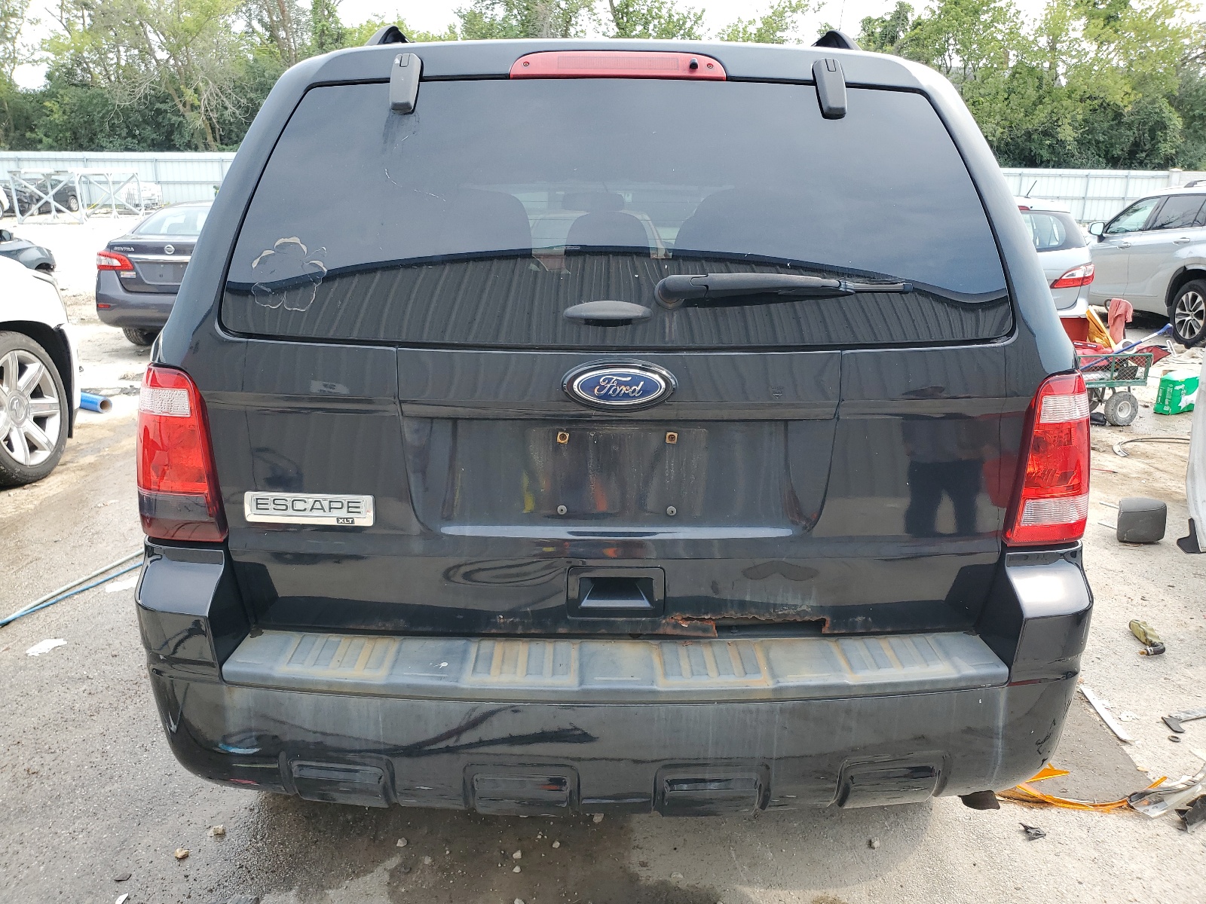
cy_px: 452
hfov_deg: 67.3
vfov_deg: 53.1
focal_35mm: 26
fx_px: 906
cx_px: 603
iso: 50
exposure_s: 1/667
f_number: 1.5
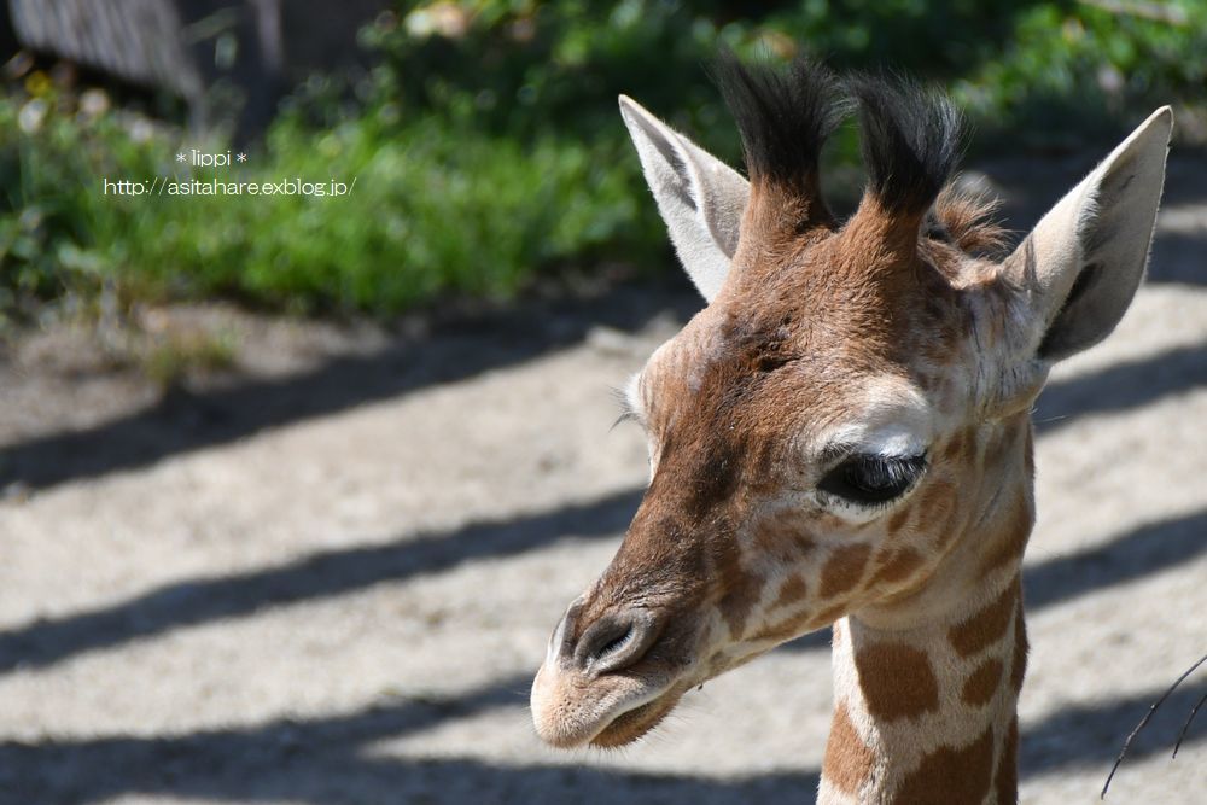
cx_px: 604
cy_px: 402
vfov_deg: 3.1
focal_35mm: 450
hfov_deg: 4.6
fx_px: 15089
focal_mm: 300
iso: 640
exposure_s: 1/2000
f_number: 6.3
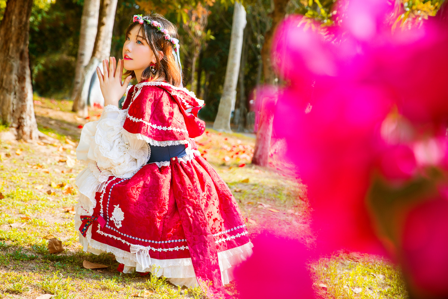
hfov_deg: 28.8
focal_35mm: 70
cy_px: 150
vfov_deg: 19.5
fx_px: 871
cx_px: 224
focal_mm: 70
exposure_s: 1/400
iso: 100
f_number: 4.5
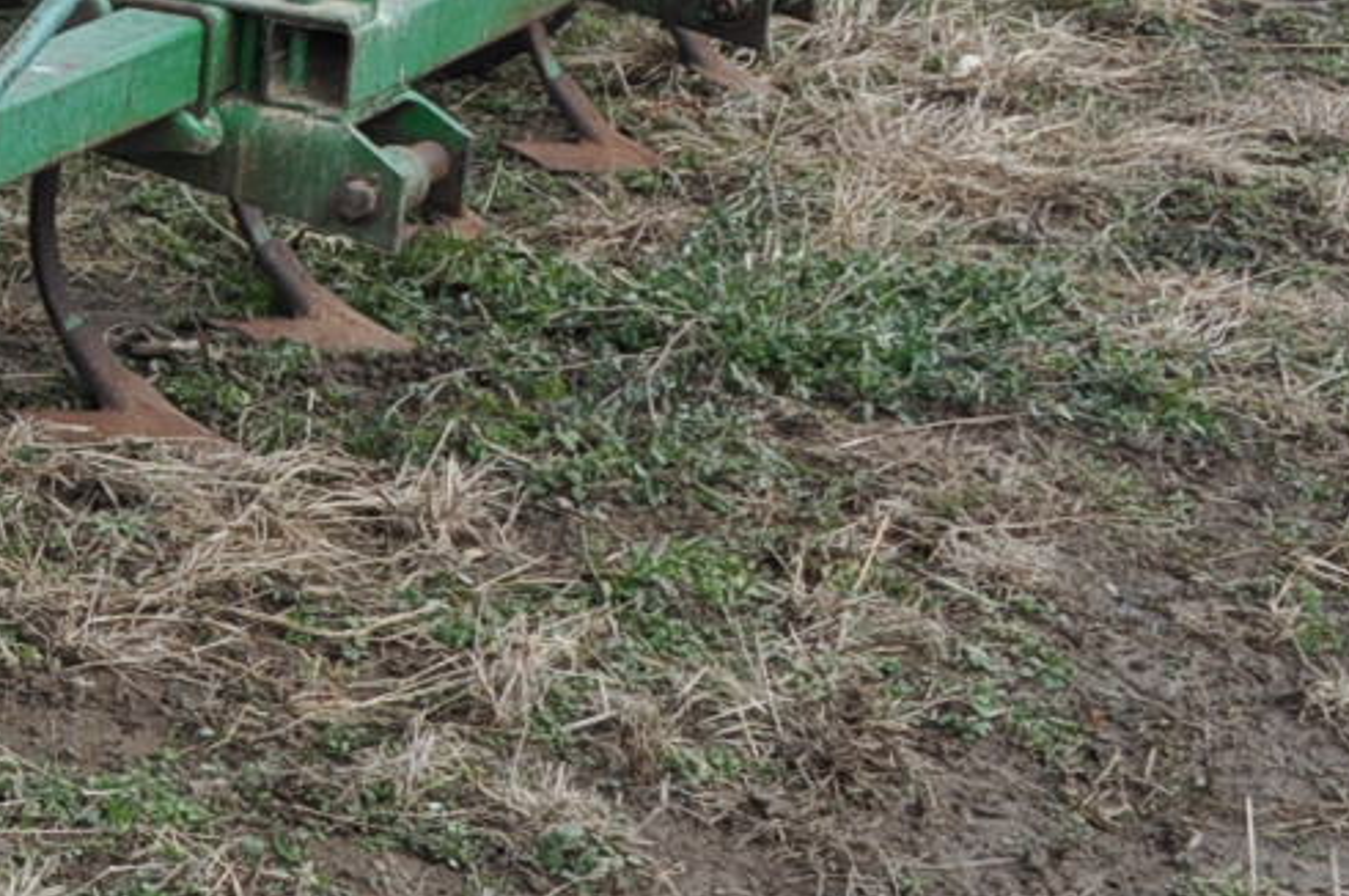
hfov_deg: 12.6
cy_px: 239
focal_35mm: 144
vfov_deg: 9.5
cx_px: -1297
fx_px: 5389
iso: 200
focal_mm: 22
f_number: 8
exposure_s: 1/250
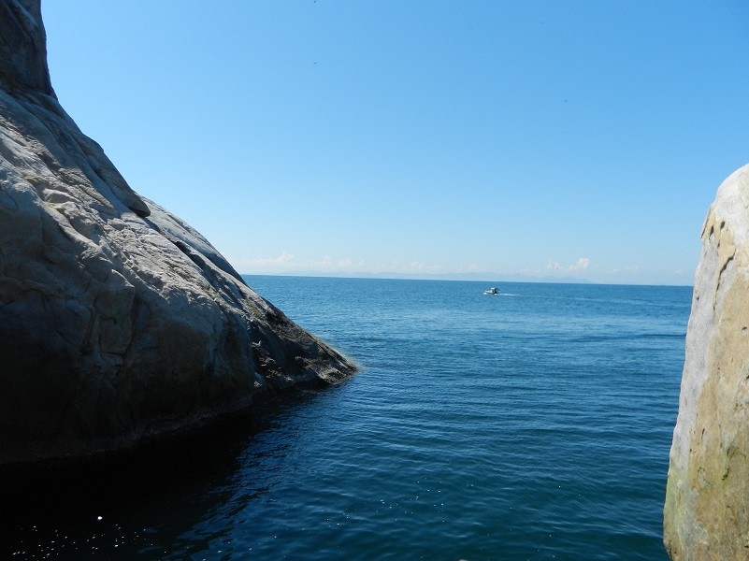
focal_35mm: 25
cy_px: 280
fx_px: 541
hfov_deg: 69.4
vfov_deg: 54.8
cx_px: 374
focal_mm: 4.5
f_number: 3.5
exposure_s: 1/1600
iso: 160
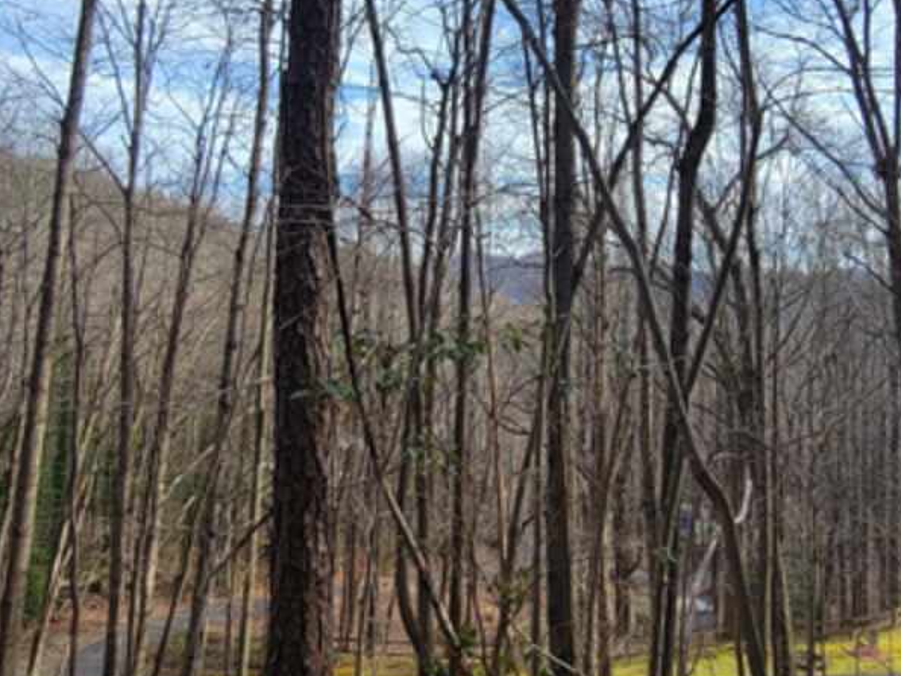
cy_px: 208
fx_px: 729
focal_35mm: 28
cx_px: 473
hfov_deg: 63.4
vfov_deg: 48.6
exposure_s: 1/652
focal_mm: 2.2
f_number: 2.2
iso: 50
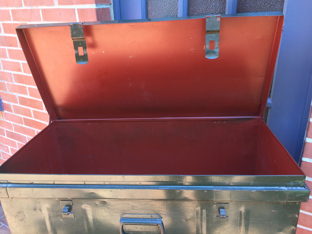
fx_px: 261
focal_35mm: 29
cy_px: 117
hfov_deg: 61.7
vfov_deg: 48.2
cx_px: 156
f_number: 2.2
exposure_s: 1/40
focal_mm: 4.15
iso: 40
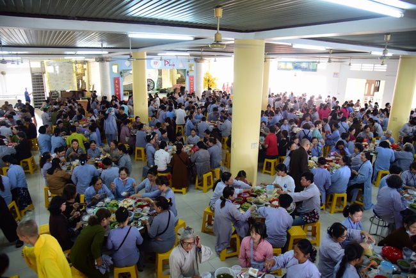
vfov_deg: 53.2
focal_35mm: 24
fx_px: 277
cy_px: 139
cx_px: 208
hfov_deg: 73.7
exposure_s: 1/30
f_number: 4
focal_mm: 24
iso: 1000
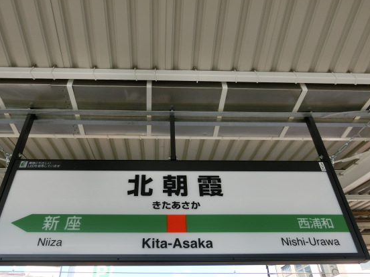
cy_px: 142
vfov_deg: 48.2
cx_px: 170
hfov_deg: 61.6
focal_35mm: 29
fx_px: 310
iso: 80
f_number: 3.5
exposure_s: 1/250
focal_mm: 4.5
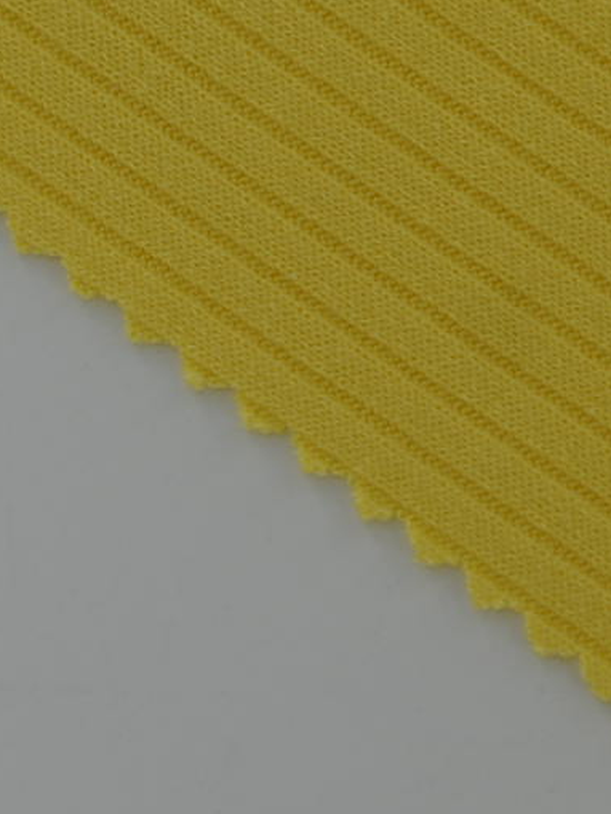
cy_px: 160
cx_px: 1705
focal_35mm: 284
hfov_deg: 5.0
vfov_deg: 7.0
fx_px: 6681
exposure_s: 1/400
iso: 100
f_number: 3.5
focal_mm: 50
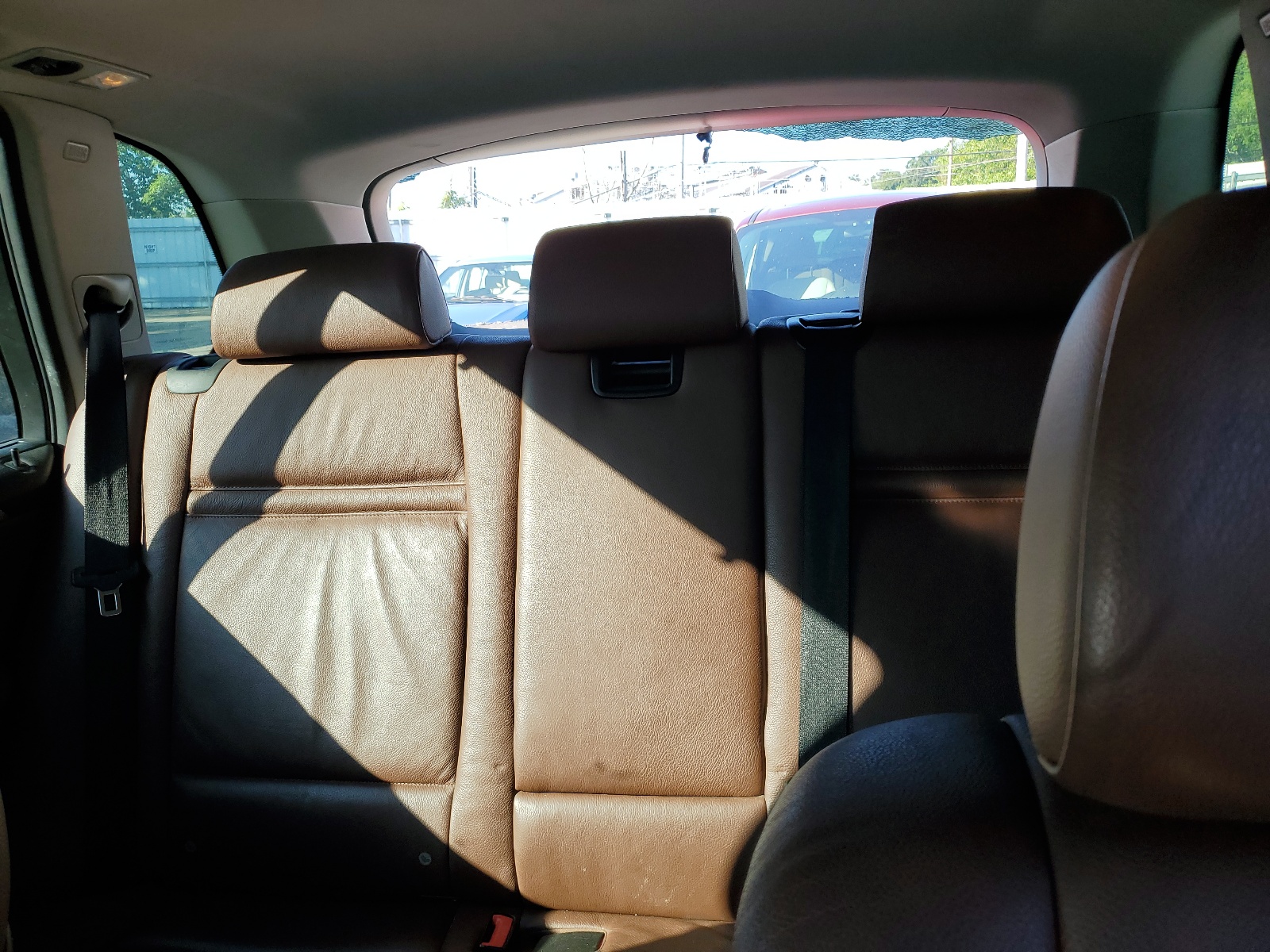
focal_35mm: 26
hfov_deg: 67.3
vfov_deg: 53.1
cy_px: 476
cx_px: 635
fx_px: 954
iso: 50
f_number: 1.5
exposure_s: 1/357
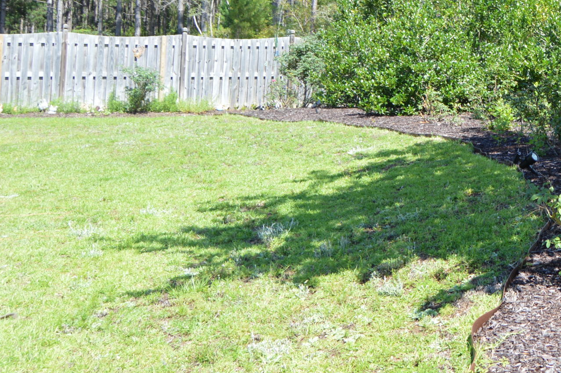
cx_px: 607
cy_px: 78
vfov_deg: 21.3
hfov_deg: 29.1
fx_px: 981
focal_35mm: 63
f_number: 6.3
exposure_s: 1/160
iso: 100
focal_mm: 18
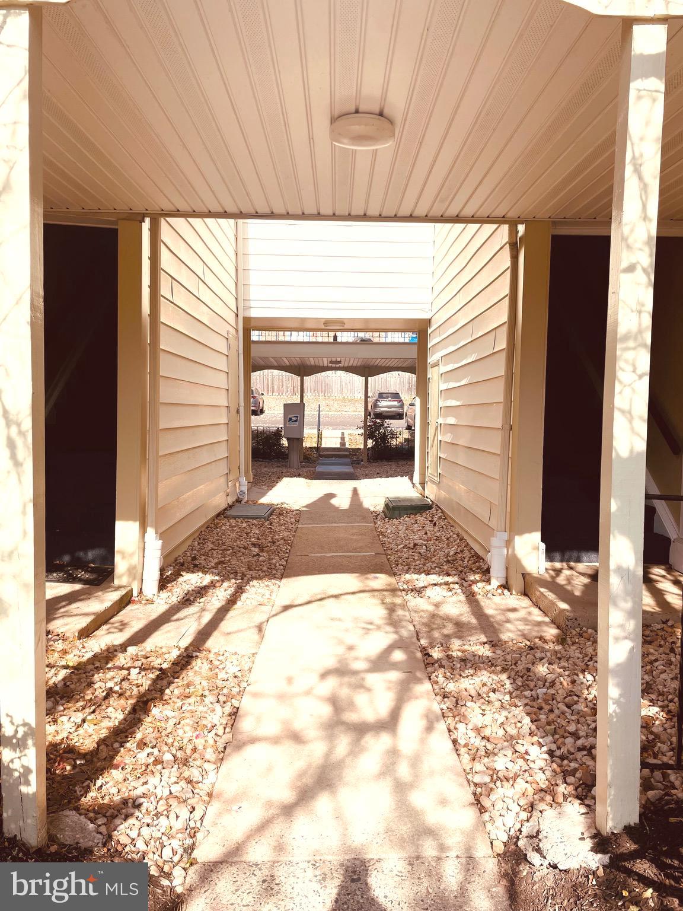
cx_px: 342
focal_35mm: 26
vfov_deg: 67.3
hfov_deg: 53.1
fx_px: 684
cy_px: 456
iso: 32
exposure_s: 1/2212
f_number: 1.6
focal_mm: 4.2
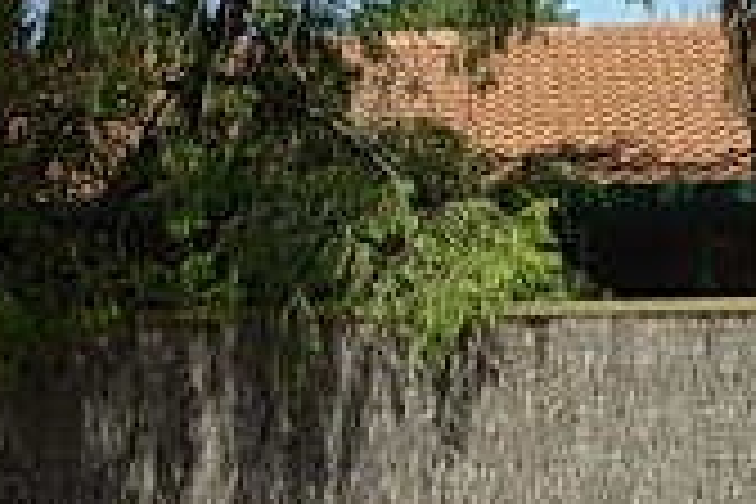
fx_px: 3171
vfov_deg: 9.1
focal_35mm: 151
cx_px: 1012
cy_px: 428
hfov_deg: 13.1
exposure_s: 1/470
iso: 50
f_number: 4.9
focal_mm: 6.3
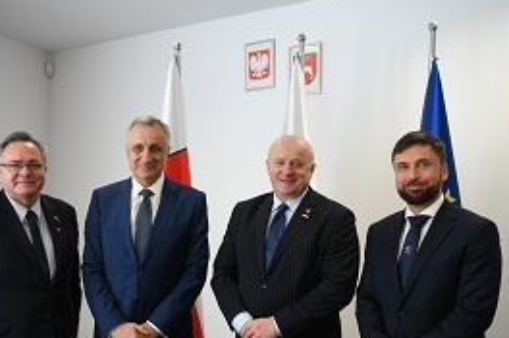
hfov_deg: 44.6
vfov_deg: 30.1
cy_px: 238
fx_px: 621
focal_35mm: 44
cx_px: 253
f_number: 2.8
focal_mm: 29
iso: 400
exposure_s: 1/160
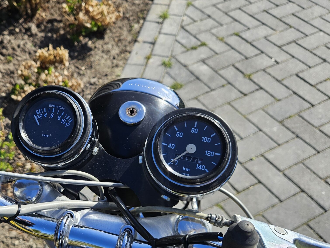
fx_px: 372
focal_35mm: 39
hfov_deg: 46.5
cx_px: 91
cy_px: 156
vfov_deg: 36.6
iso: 25
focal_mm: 5.4
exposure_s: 1/1170
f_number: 1.8
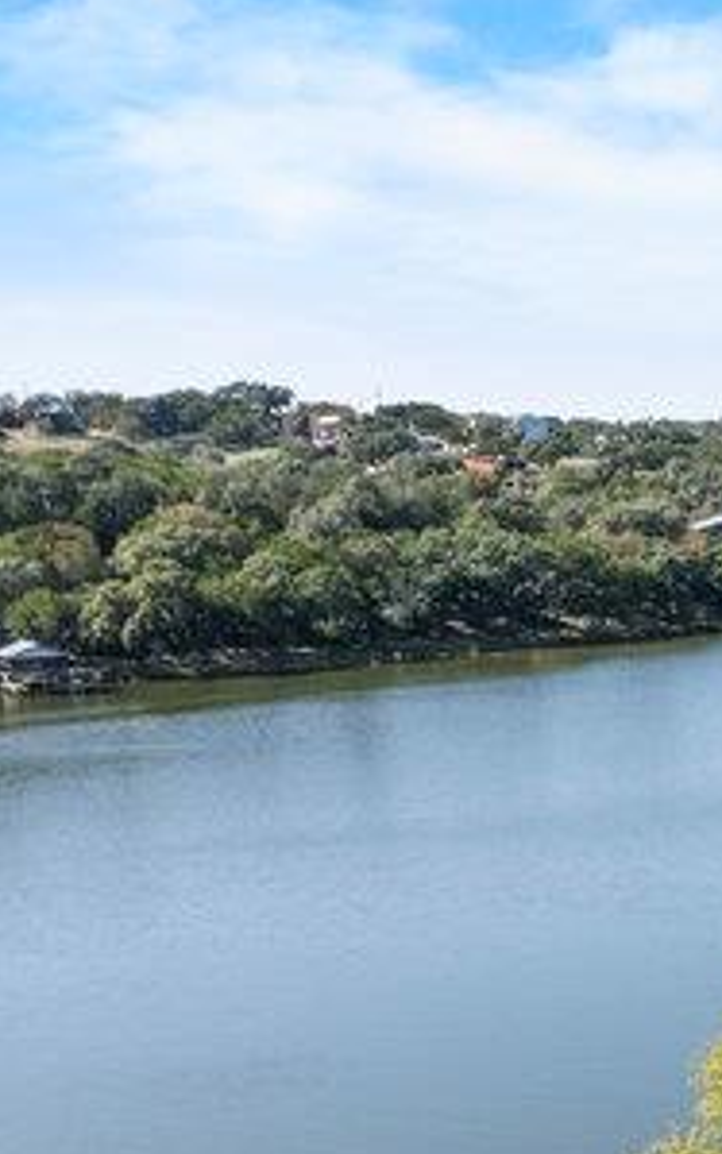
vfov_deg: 26.2
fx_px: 2360
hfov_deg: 16.5
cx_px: 907
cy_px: 1123
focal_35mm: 75
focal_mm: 8.38
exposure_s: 1/1250
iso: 120
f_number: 2.8
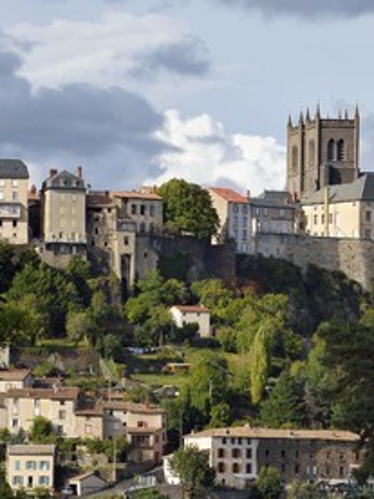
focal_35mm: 278
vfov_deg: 7.1
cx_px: 229
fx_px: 4005
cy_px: 250
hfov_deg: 5.3
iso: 200
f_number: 10
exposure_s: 1/320
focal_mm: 190
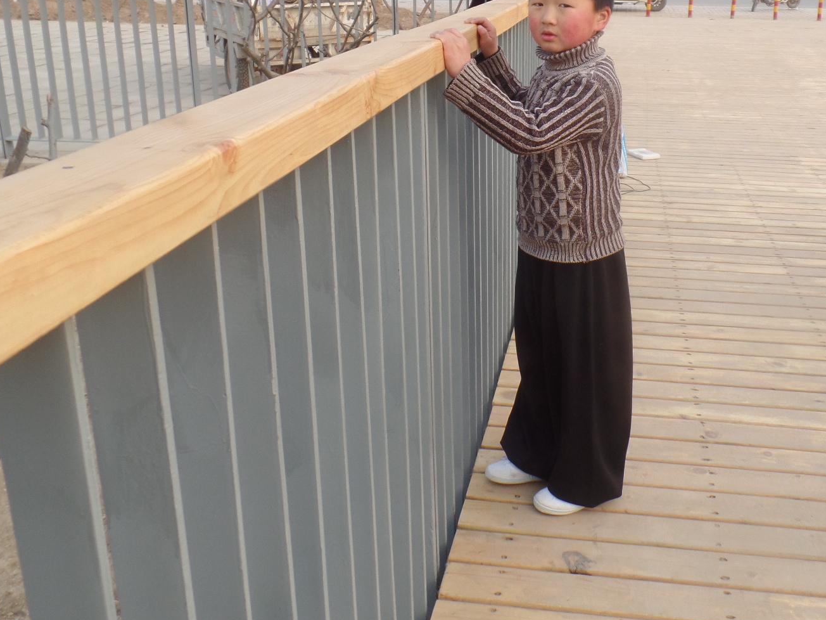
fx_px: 835
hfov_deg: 52.1
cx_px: 511
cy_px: 195
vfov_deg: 40.1
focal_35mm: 35
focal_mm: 4.1
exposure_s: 1/125
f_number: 3.5
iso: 80
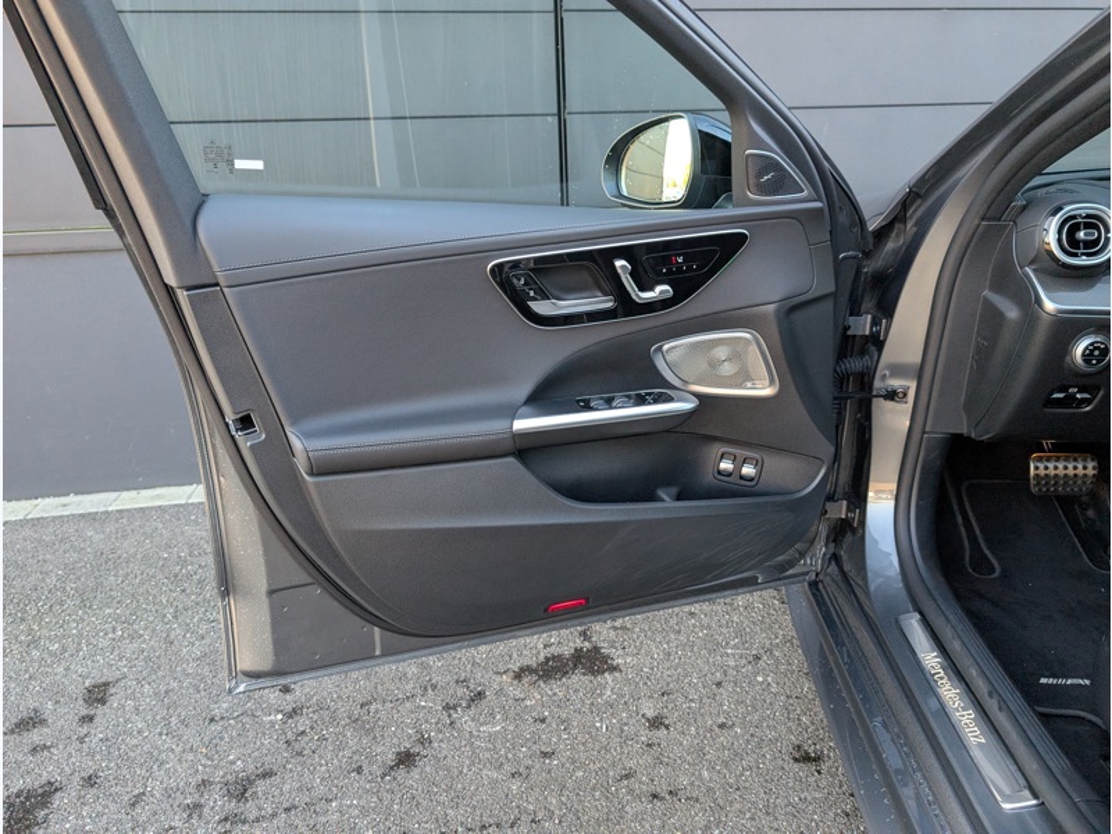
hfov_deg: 71.6
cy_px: 417
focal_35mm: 24
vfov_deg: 56.8
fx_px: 771
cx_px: 556
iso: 363
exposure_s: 1/486
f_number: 1.68
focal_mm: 6.9
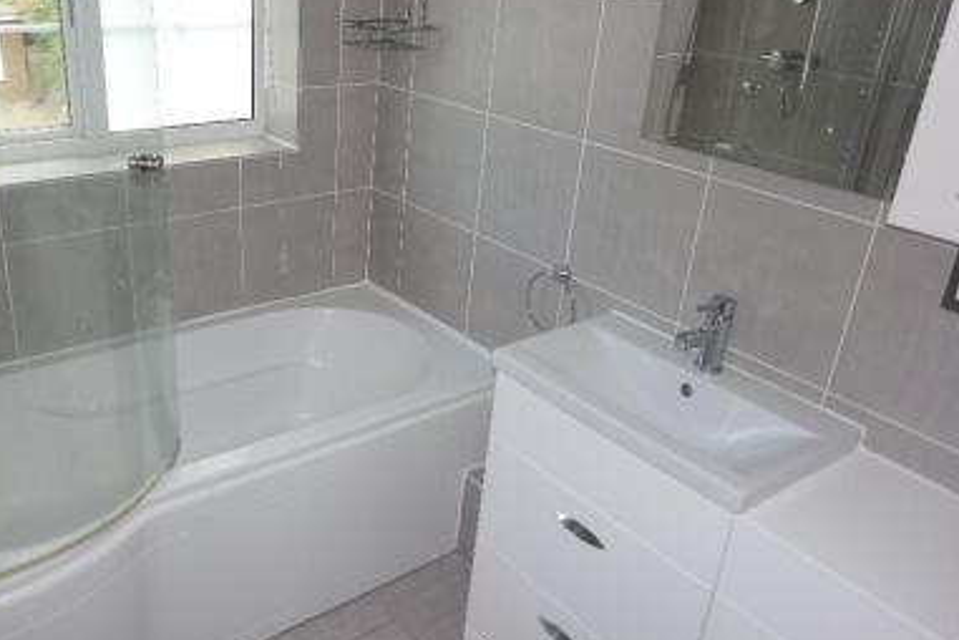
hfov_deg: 61.2
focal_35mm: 30
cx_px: 370
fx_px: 799
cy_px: 286
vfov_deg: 43.5
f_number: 2.4
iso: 100
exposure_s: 1/80
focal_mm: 16
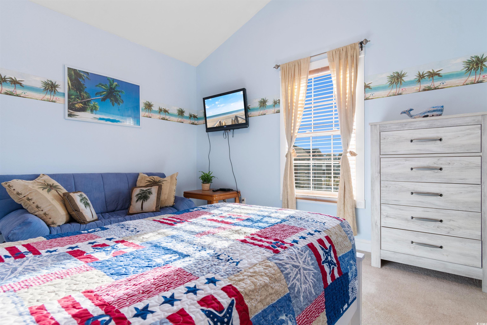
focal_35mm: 18
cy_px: 162
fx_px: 243
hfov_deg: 90.0
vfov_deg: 67.4
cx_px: 244
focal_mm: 12
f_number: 4.8
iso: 100
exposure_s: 1/5
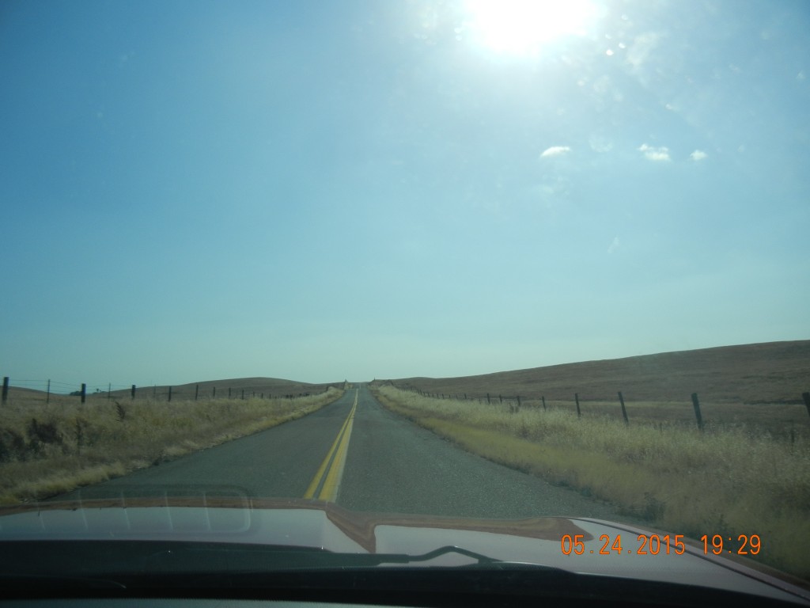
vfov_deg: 46.8
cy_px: 304
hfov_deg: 60.0
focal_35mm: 30
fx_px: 702
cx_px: 405
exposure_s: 1/1082
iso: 160
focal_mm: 5.4
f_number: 7
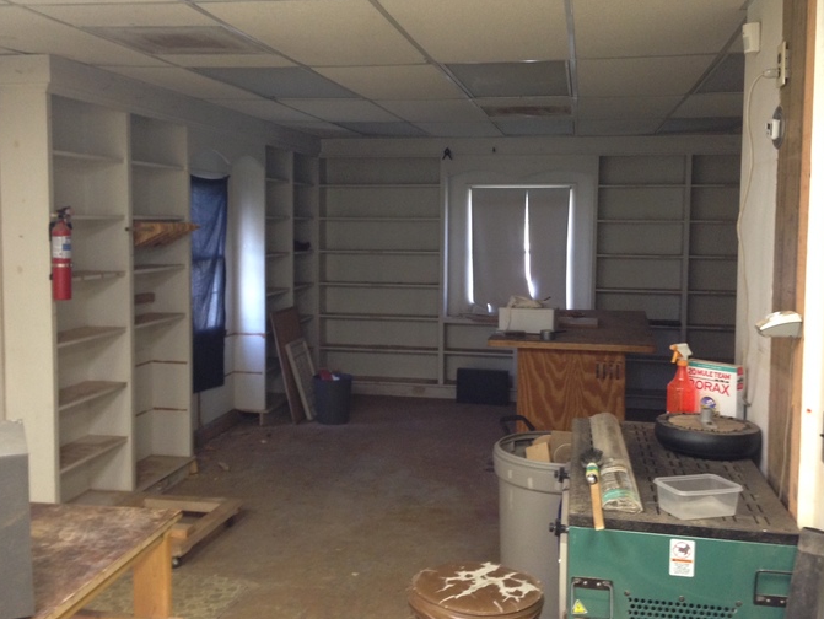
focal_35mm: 38
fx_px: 905
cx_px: 412
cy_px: 273
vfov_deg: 37.7
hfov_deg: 49.0
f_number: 2.4
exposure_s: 1/20
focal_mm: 4.12
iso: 160
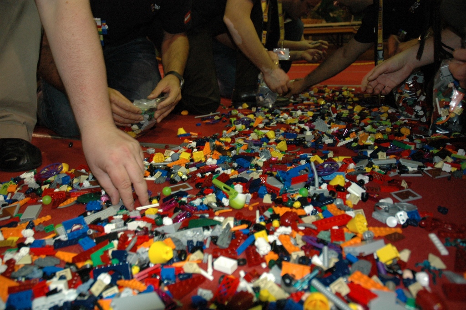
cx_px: 233
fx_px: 349
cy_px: 155
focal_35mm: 27
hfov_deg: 67.4
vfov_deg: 47.8
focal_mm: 18
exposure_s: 1/60
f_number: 4
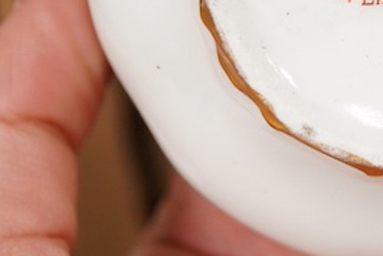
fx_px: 1619
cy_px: -42
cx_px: 397
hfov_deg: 13.3
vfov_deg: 9.0
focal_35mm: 152
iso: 1250
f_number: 3.5
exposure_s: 1/125
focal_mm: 30
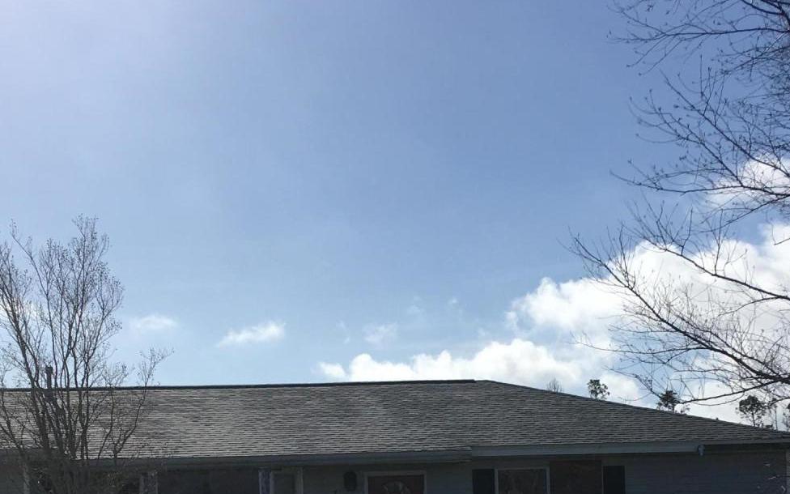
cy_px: 555
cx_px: 355
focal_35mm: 63
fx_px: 1356
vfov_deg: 19.7
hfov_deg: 32.4
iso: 25
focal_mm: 4.15
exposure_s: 1/3663
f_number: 2.2
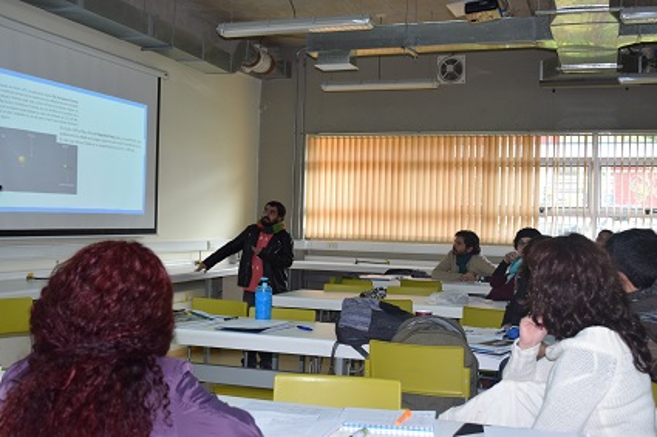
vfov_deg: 29.8
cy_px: 218
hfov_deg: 43.6
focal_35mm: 45
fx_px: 821
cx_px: 328
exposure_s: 1/125
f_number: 5.6
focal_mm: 30
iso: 800
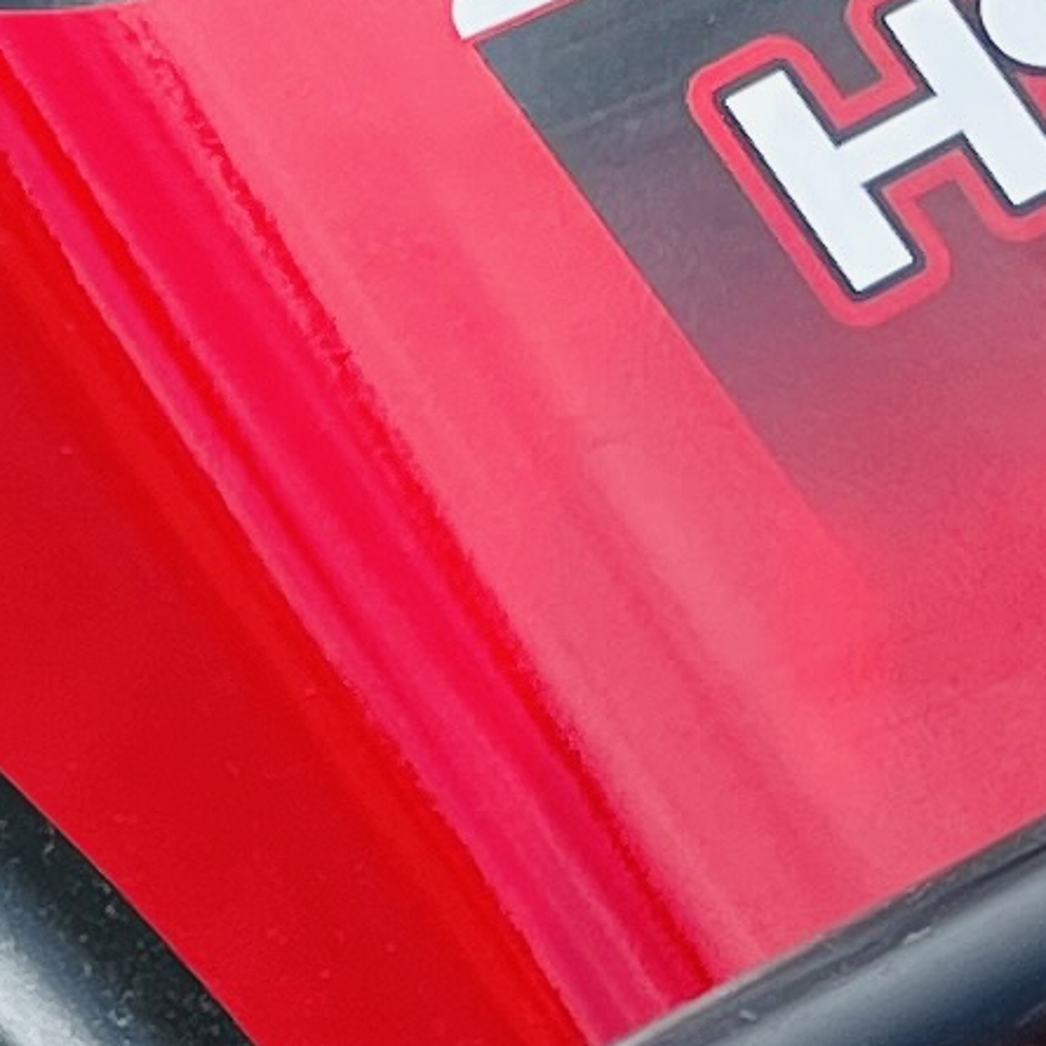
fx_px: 7111
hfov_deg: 8.3
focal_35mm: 208
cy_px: 1563
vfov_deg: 8.2
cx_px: 1152
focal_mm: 5.1
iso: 50
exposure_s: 1/1106
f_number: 1.6
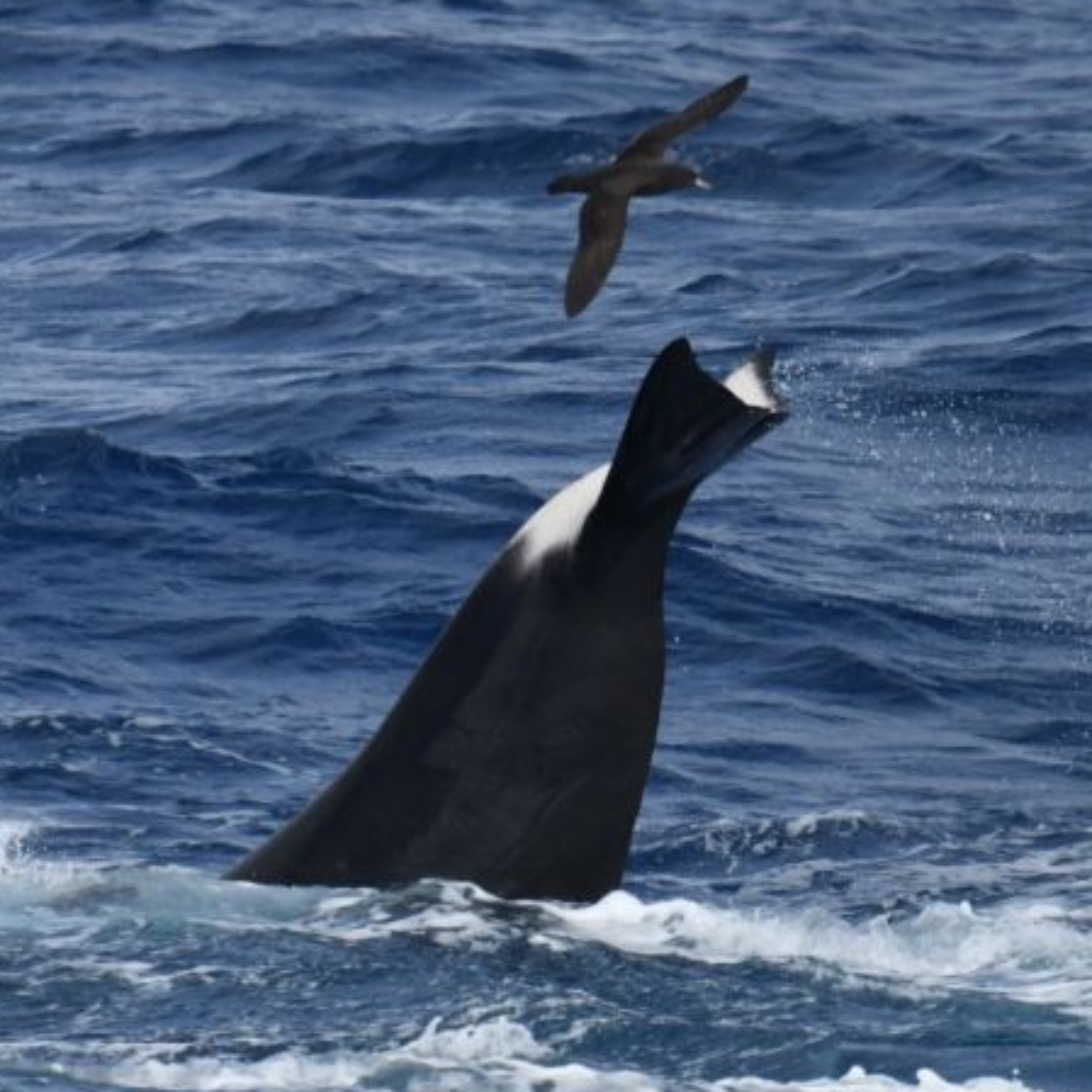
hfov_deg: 1.9
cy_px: 507
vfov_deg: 1.9
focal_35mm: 908
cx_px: 567
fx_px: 32407
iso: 1100
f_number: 6.3
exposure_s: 1/8000
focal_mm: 600
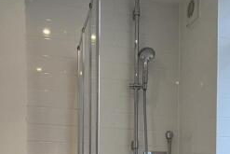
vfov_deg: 21.9
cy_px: 197
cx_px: 149
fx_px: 358
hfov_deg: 35.3
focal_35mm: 56
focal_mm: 1.74
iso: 200
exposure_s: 1/50
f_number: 2.2
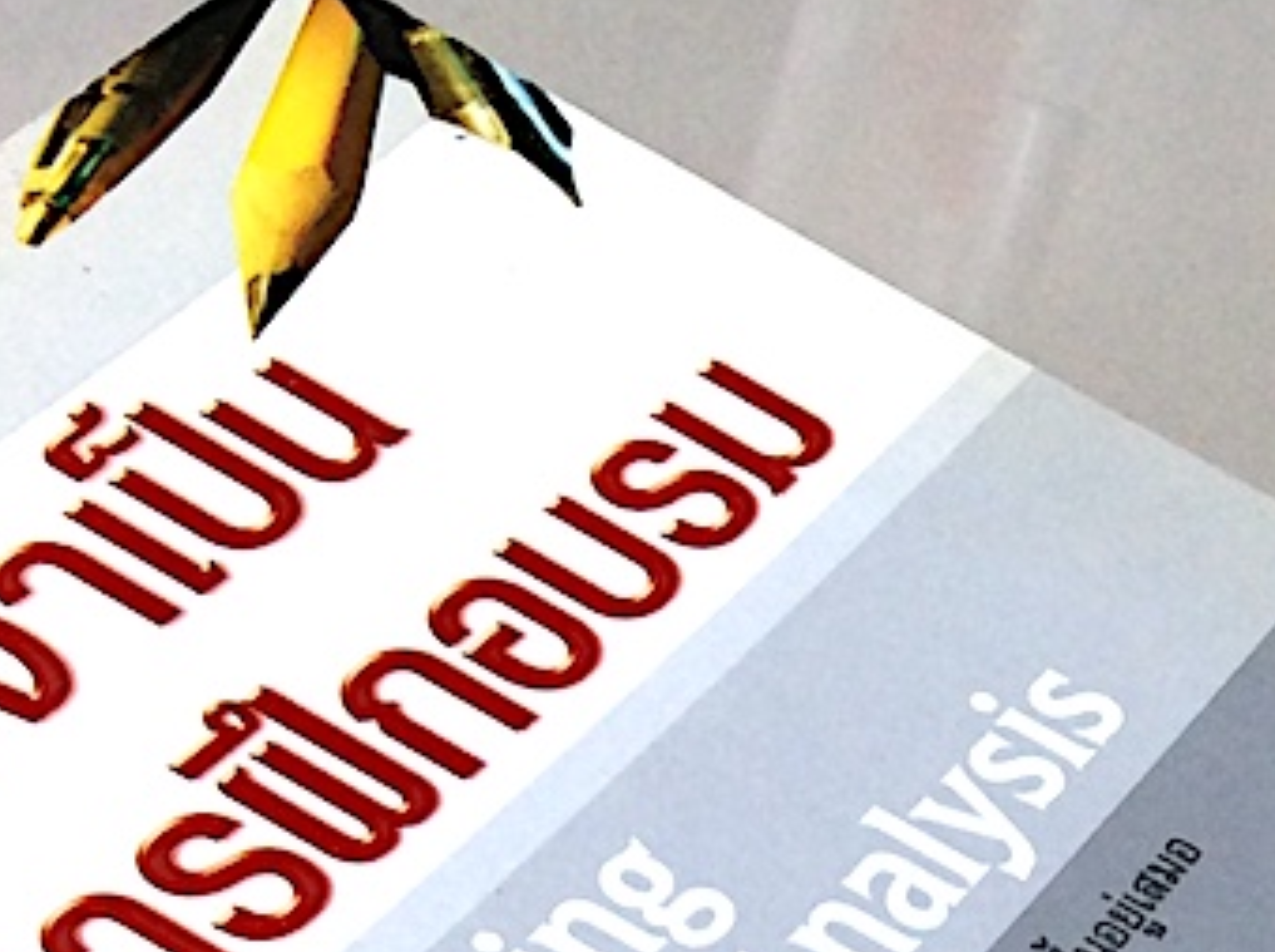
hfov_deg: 18.4
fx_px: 3934
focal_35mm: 107
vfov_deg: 13.1
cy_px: 1368
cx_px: 771
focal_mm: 3.3
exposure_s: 1/100
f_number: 2.4
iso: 32
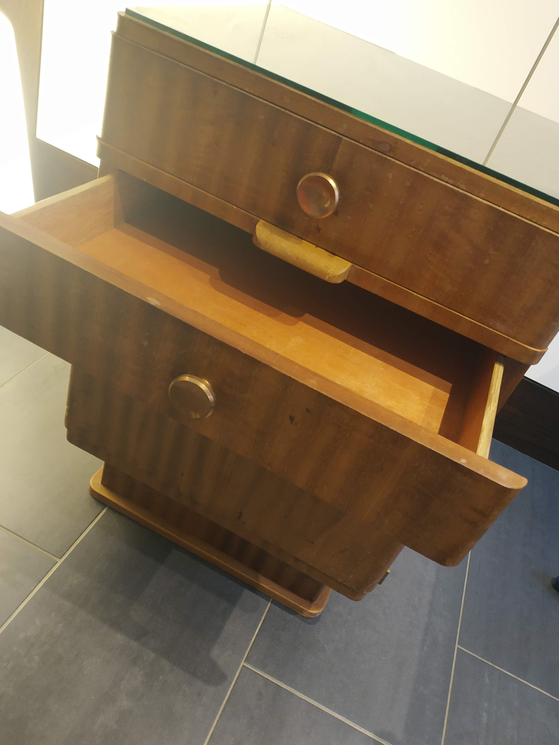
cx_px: 280
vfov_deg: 55.4
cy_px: 377
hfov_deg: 42.9
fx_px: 711
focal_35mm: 33
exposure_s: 1/14
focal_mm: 4.5
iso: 802
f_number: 2
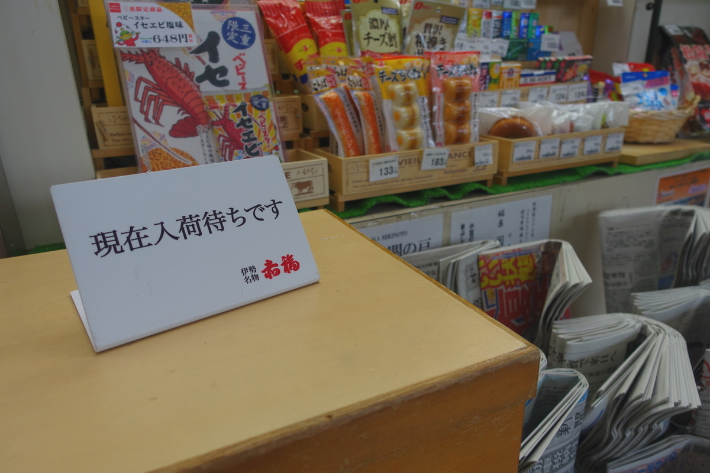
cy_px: 236
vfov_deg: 53.1
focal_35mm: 24
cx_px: 355
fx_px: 473
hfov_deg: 73.7
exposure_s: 1/160
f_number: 2.5
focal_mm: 8.8
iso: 125
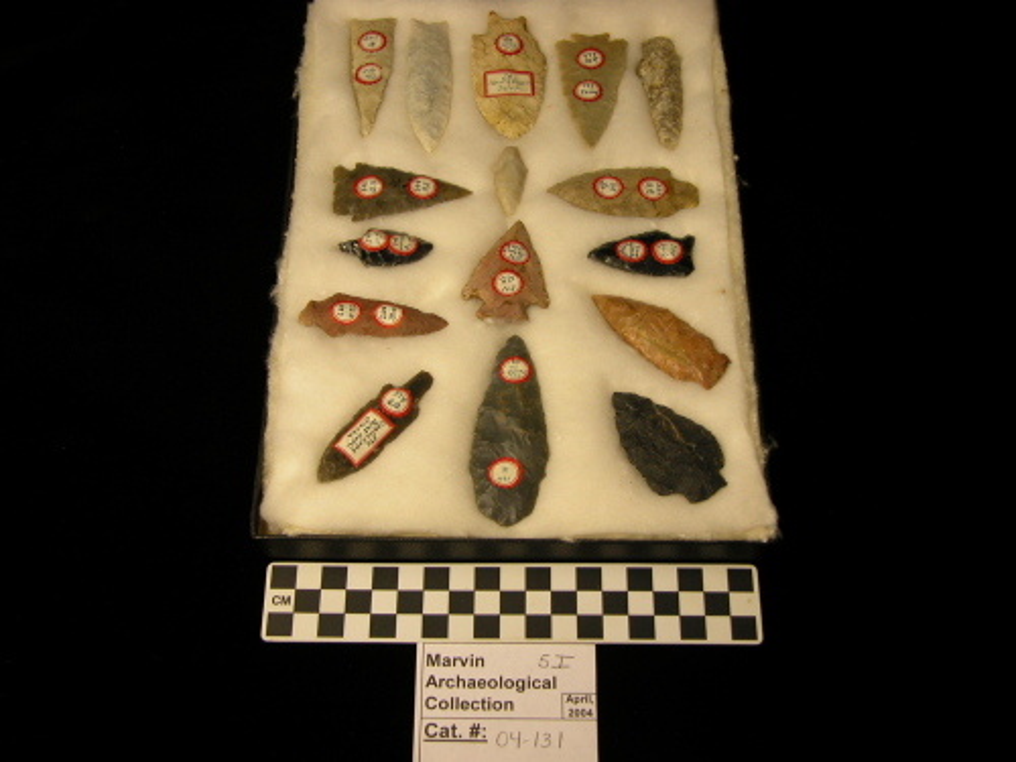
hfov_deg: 35.5
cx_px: 508
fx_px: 1585
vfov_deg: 27.0
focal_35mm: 54
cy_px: 381
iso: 100
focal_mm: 13.7
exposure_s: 1/37
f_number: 3.1
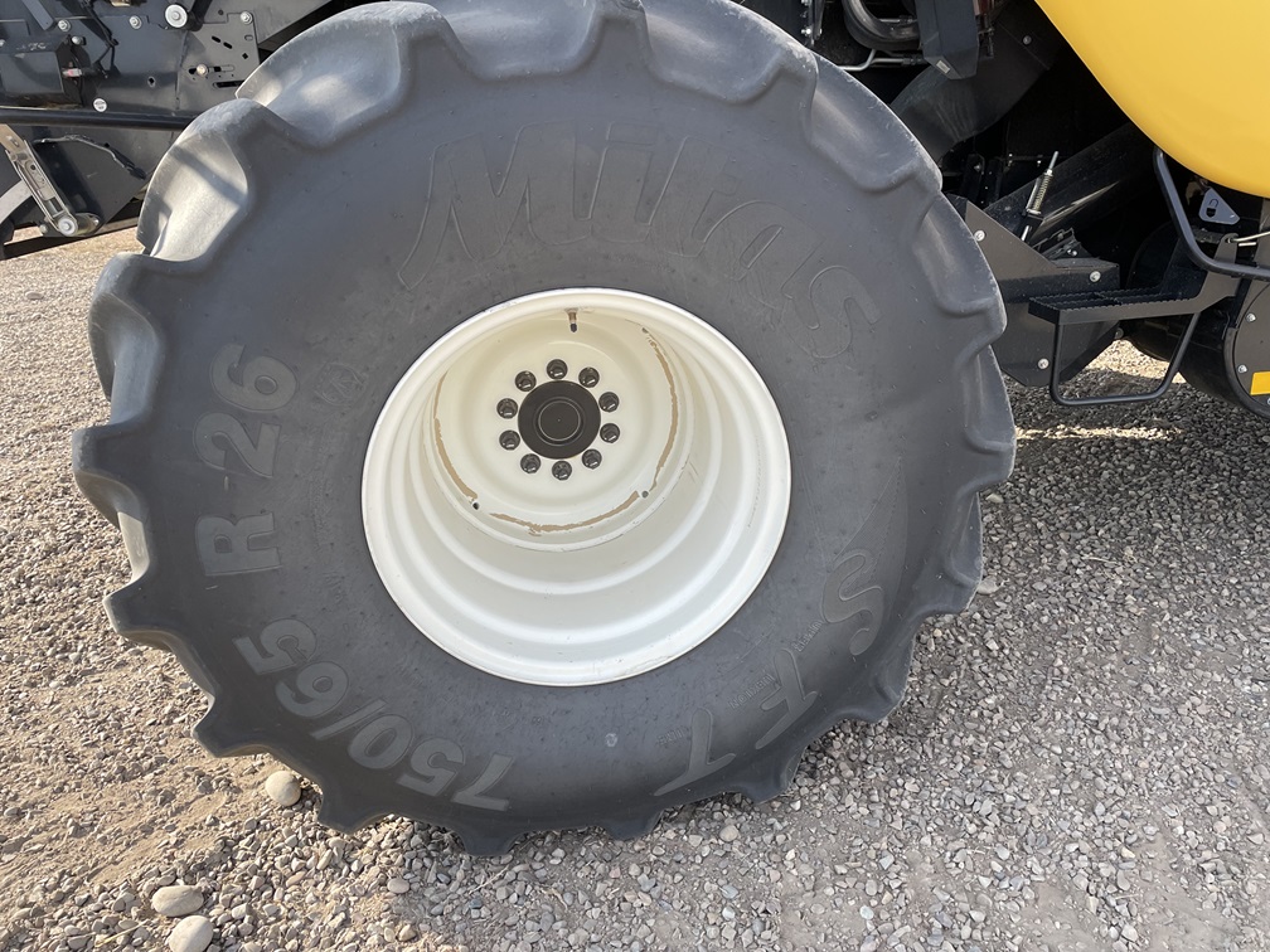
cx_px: 635
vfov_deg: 53.1
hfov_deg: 67.3
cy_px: 476
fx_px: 954
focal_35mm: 26
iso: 32
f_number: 1.6
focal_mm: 4.2
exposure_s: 1/924
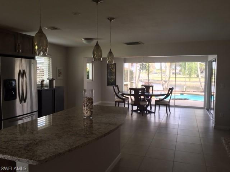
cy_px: 86
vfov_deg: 48.2
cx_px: 115
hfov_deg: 61.7
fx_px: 193
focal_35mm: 29
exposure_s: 1/40
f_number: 2.2
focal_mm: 4.15
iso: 25
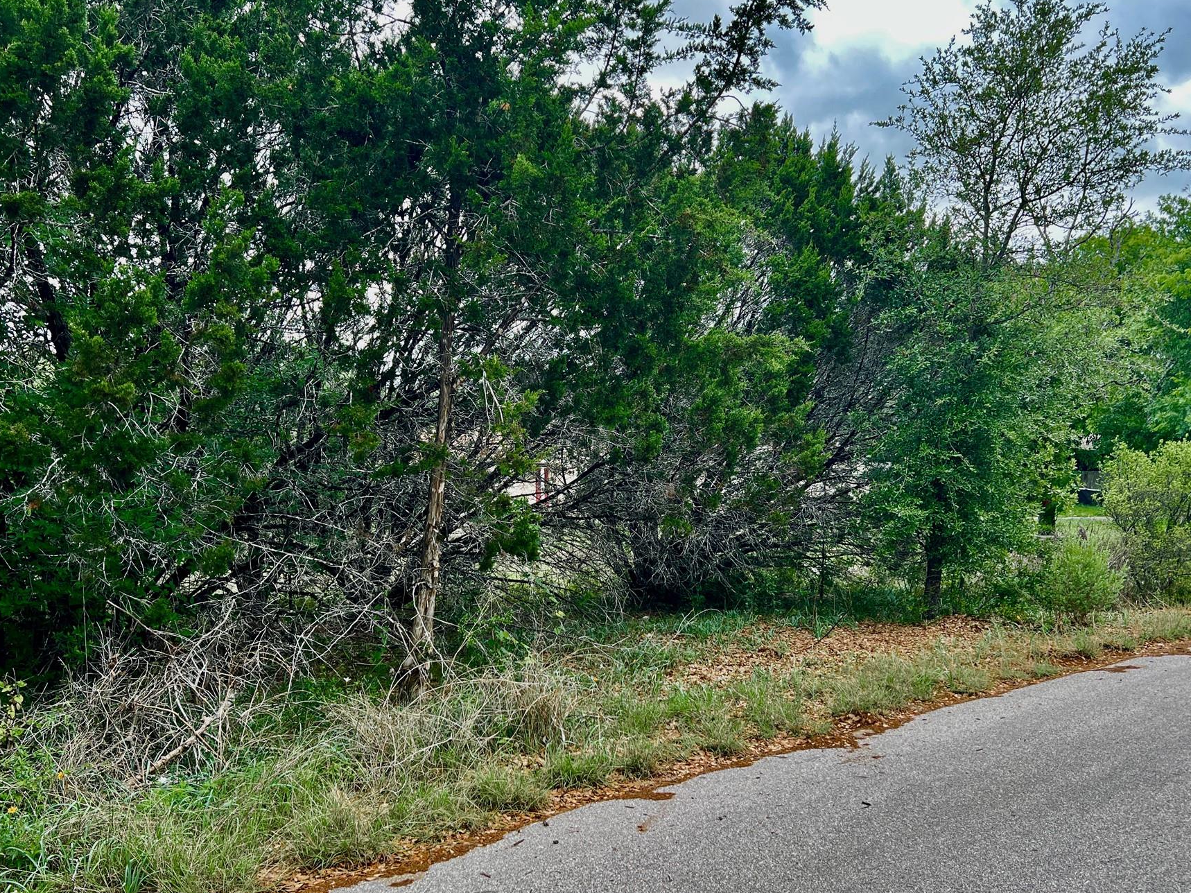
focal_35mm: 31
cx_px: 536
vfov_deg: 45.2
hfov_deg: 58.2
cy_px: 526
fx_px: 1066
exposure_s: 1/478
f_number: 1.5
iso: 50
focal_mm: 5.7
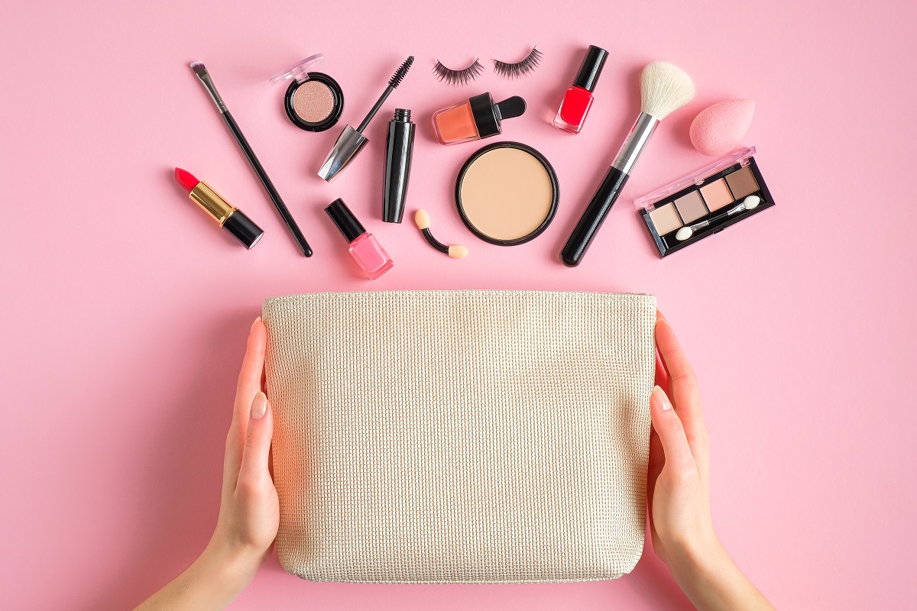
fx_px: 2114
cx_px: 458
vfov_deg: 16.5
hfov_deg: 24.5
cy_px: 306
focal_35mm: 83
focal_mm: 55
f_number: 11
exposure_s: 1/125
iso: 200
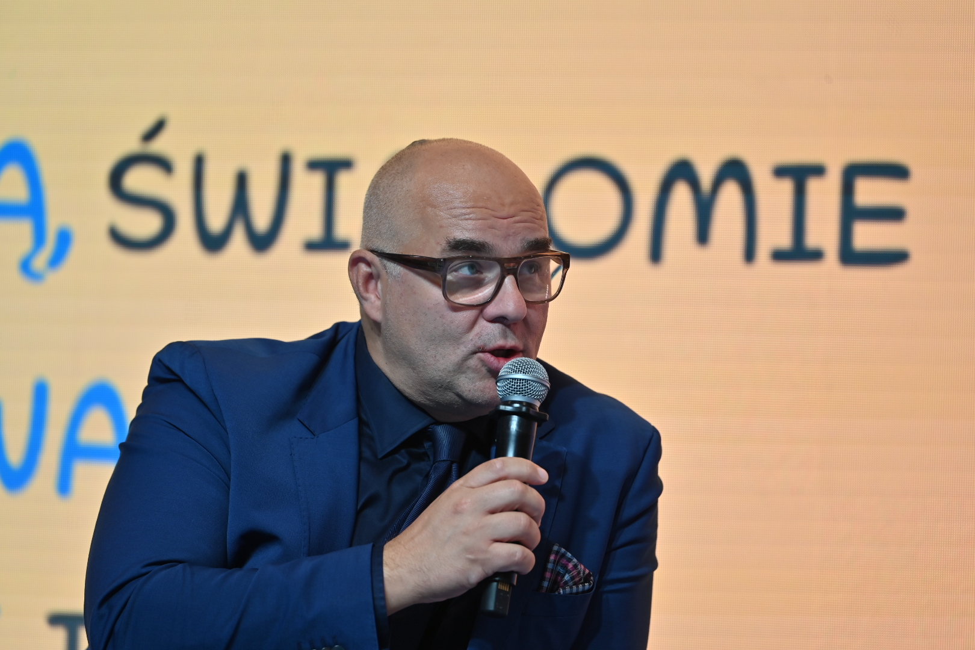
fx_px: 4198
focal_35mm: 155
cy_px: 325
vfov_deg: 8.9
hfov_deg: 13.2
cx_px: 488
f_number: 2.8
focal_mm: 155
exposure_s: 1/200
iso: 200
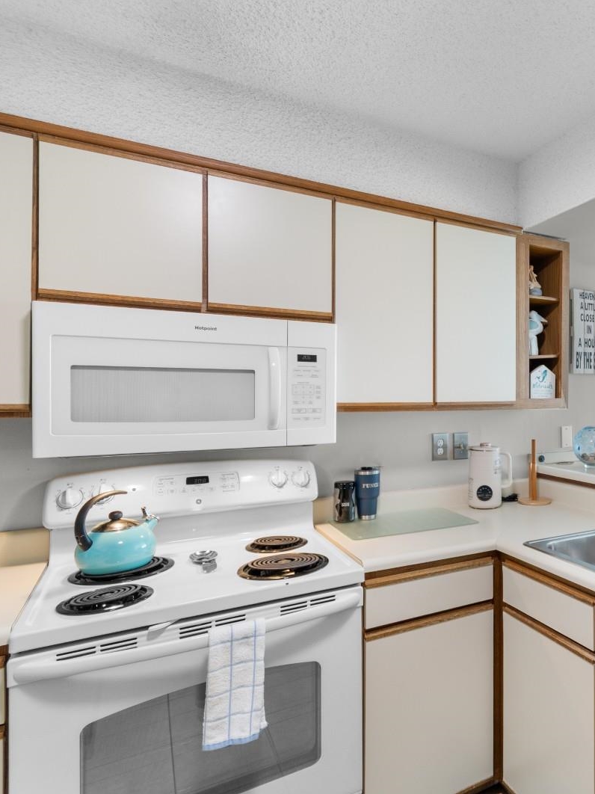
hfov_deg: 54.5
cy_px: 391
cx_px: 517
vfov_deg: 76.4
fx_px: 504
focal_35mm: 22
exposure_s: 1/10
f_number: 4.5
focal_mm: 10
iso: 100
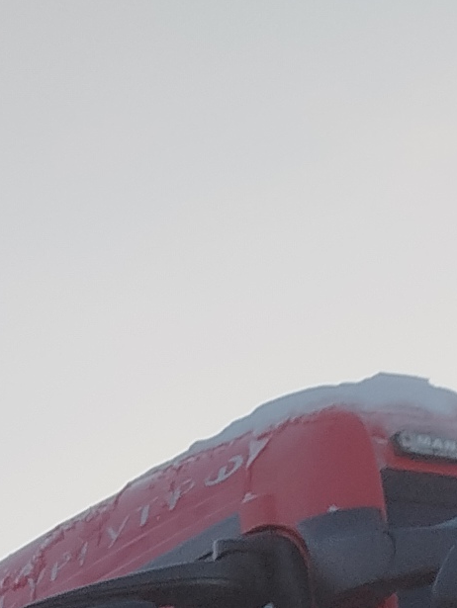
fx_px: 2743
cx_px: 78
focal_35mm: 156
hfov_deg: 9.5
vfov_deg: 9.8
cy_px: 1790
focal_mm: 5.31
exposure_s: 1/158
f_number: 1.7
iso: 50
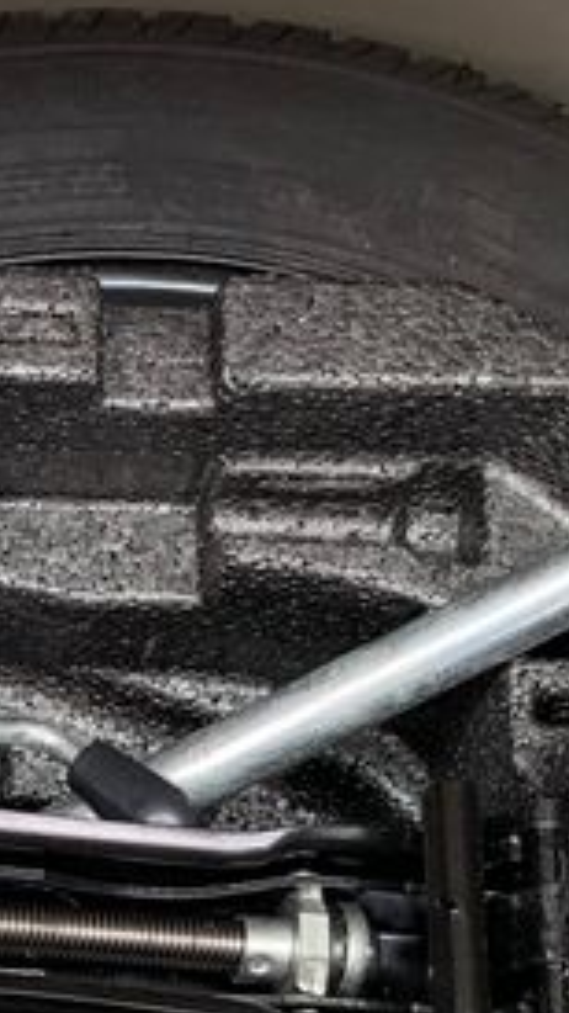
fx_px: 2845
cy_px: 869
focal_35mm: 106
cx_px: -310
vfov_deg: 19.9
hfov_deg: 11.0
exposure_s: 1/104
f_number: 1.8
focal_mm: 4.25
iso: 100
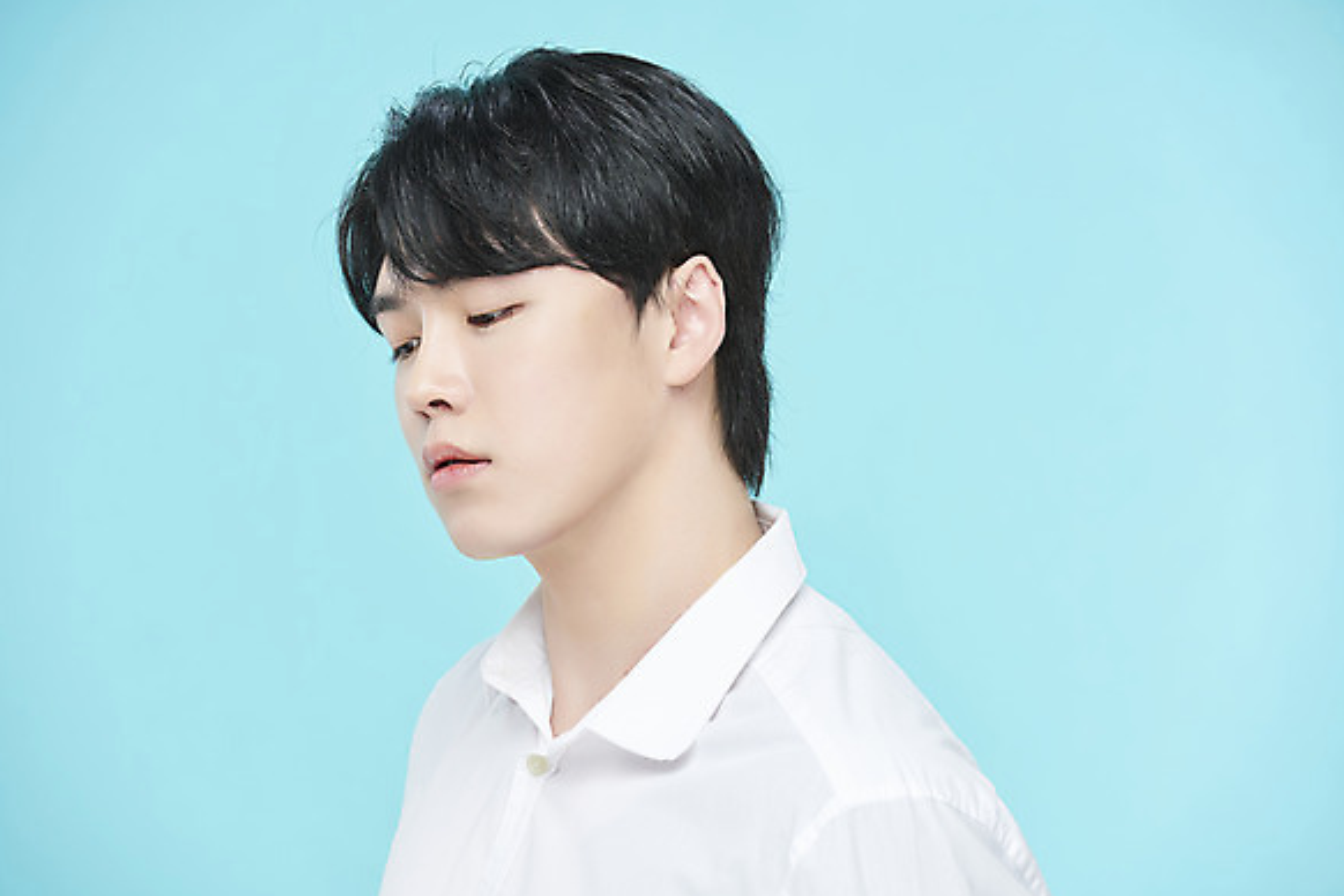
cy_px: 457
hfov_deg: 10.0
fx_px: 7690
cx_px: 671
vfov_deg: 6.7
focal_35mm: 206
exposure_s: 1/125
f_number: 7.1
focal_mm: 200
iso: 64
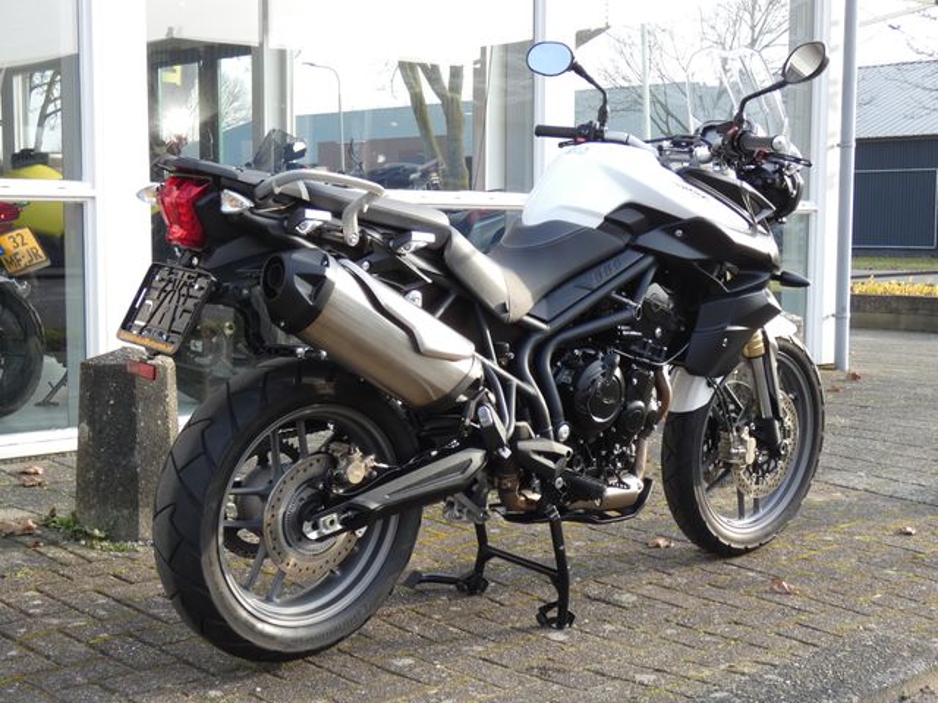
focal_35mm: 53
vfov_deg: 27.5
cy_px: 352
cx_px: 469
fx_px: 1436
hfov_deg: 36.2
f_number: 3.9
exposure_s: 1/80
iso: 80
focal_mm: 9.5
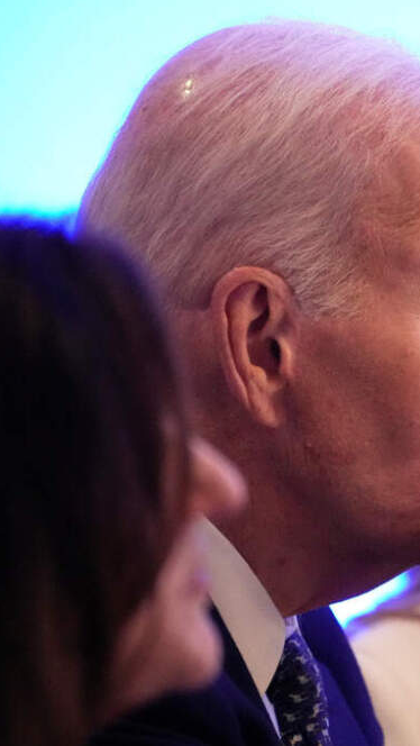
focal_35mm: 631
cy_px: 372
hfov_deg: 1.9
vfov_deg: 3.4
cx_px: 522
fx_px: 12480
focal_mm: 400
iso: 8000
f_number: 5.6
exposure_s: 1/30
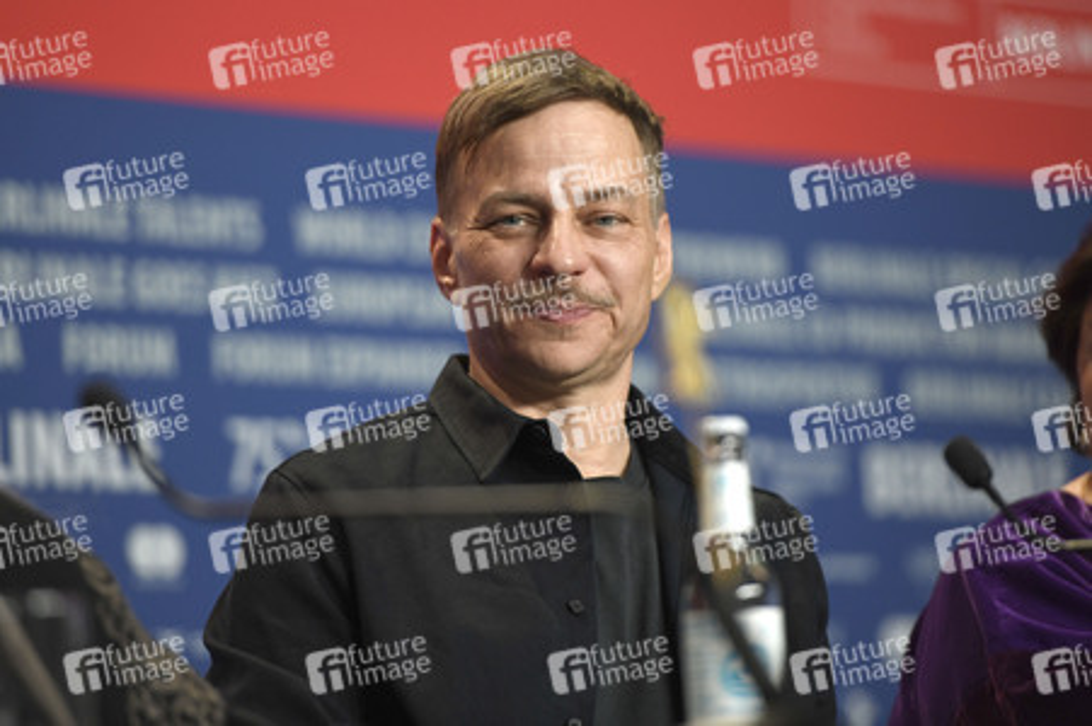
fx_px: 6062
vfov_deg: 6.9
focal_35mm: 200
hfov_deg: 10.3
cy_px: 363
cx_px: 546
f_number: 3.5
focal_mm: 200
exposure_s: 1/250
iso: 1250
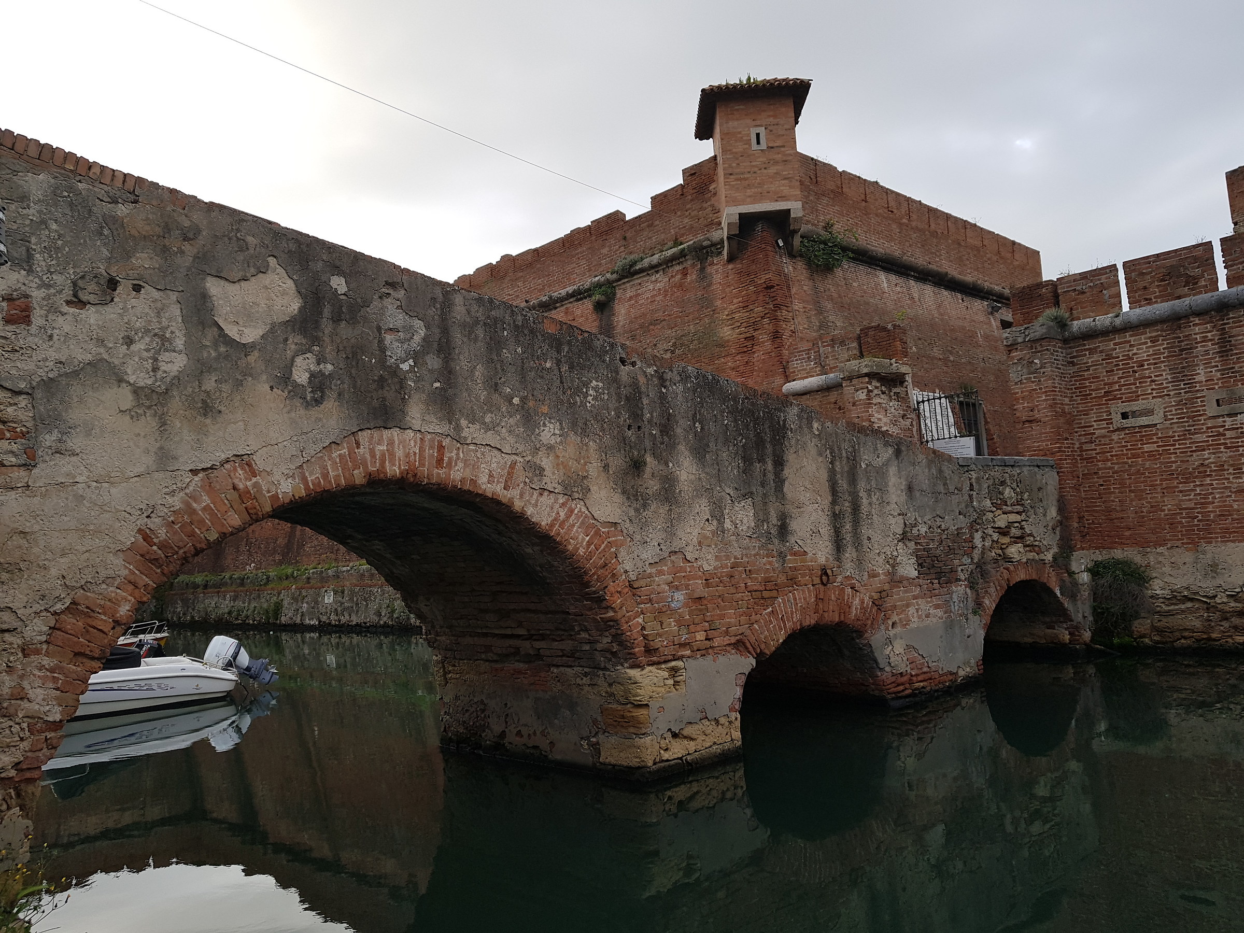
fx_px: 934
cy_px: 466
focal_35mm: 26
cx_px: 622
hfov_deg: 67.3
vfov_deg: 53.1
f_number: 1.7
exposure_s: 1/118
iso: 40
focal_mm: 4.2
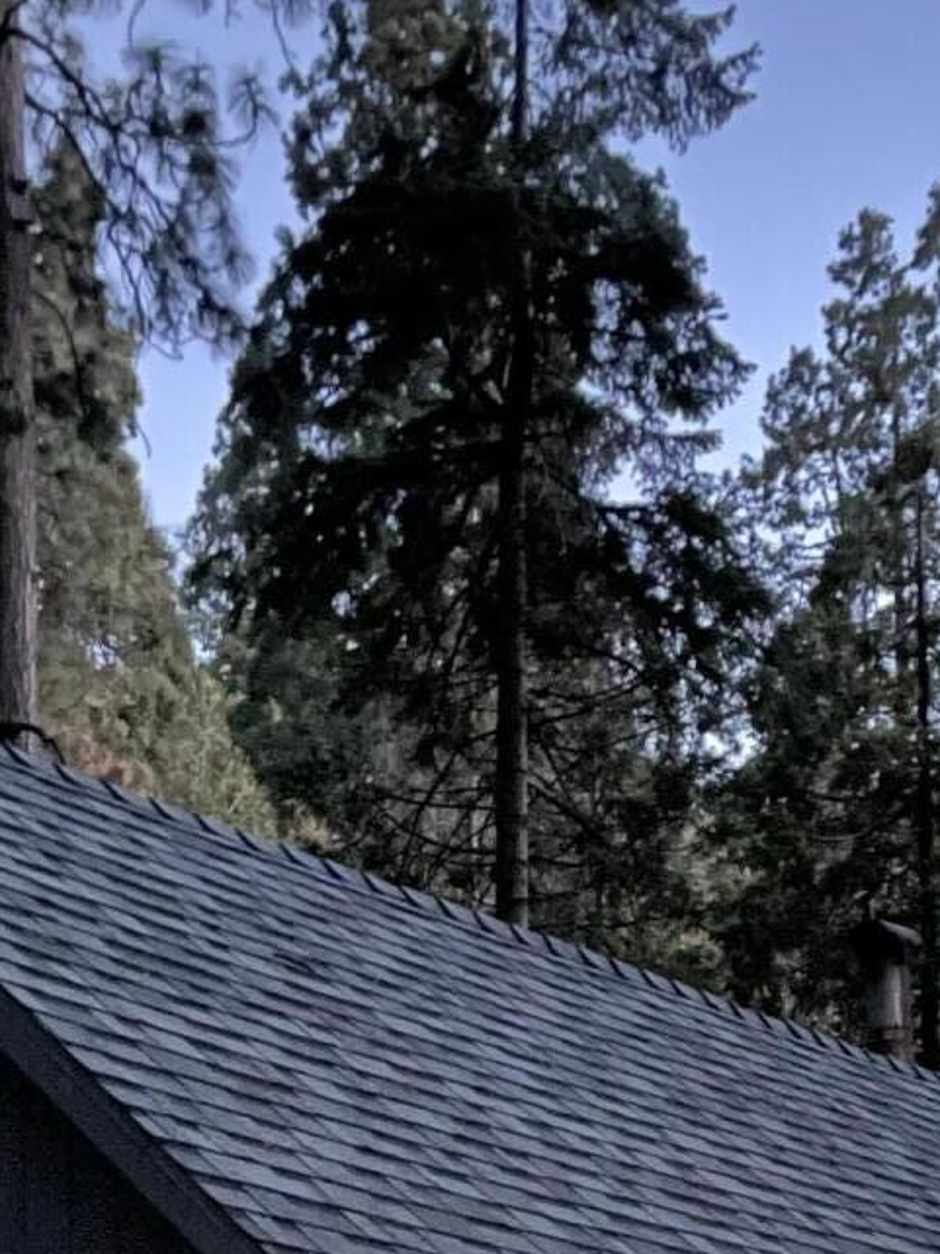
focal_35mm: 81
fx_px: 2935
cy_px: 1844
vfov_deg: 20.8
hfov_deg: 18.2
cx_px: 555
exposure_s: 1/2
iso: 1250
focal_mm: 4.2
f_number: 1.6
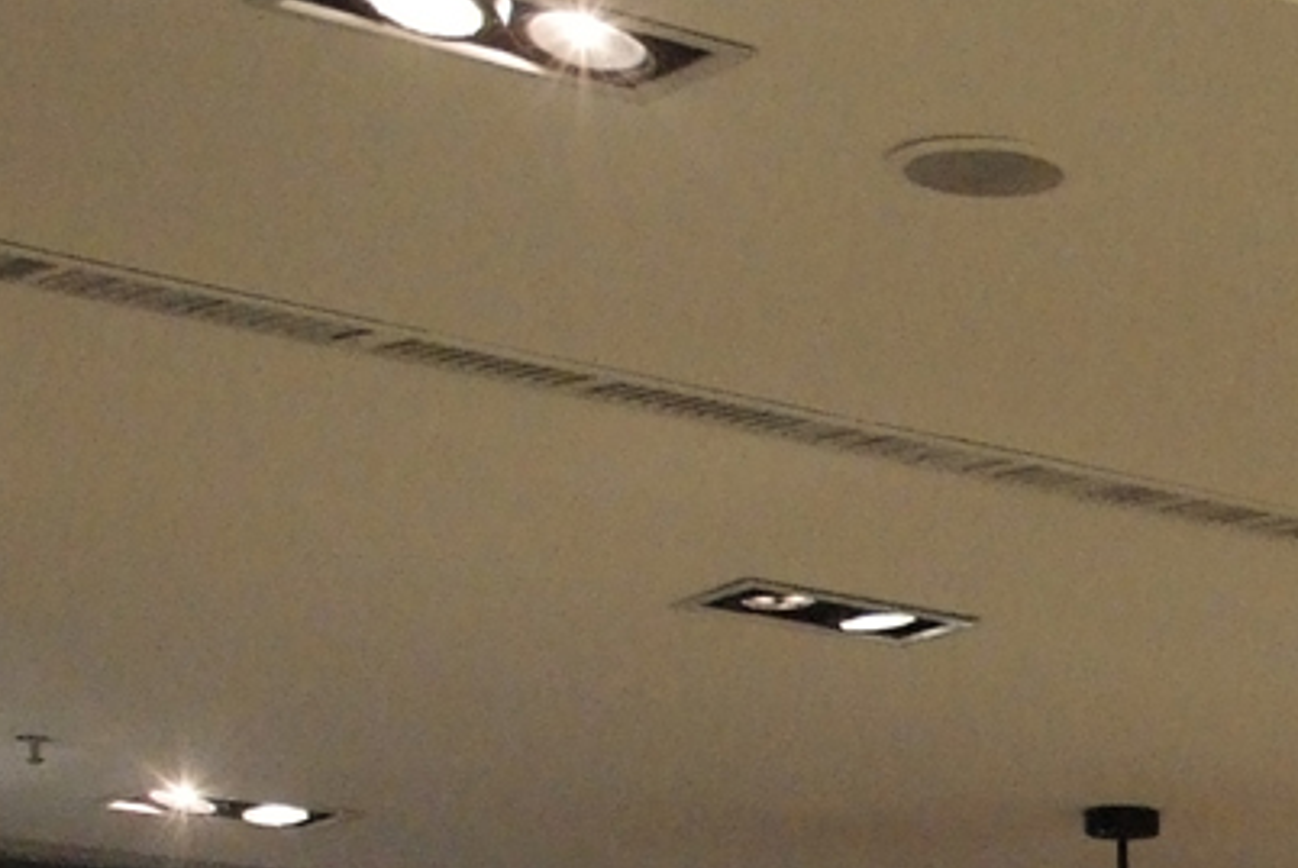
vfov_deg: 10.5
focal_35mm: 123
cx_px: 2066
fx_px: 4440
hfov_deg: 15.1
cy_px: 1526
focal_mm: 22
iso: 3200
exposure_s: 1/200
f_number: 7.1
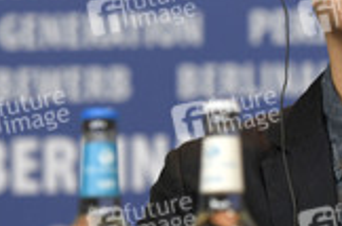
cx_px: 381
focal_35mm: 363
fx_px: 3438
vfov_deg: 3.8
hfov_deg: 5.7
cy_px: 63
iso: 1250
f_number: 3.5
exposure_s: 1/400
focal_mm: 130
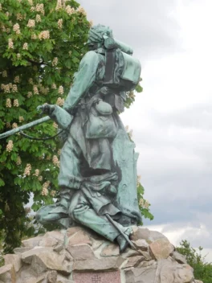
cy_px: 142
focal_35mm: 134
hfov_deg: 11.1
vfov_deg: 14.7
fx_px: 1094
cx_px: 106
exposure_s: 1/640
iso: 400
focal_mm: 24.2
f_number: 4.9
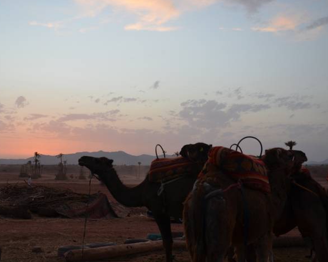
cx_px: 139
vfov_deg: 27.6
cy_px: 130
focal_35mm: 55
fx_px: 534
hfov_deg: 34.1
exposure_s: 1/125
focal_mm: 32
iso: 400
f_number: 5.6
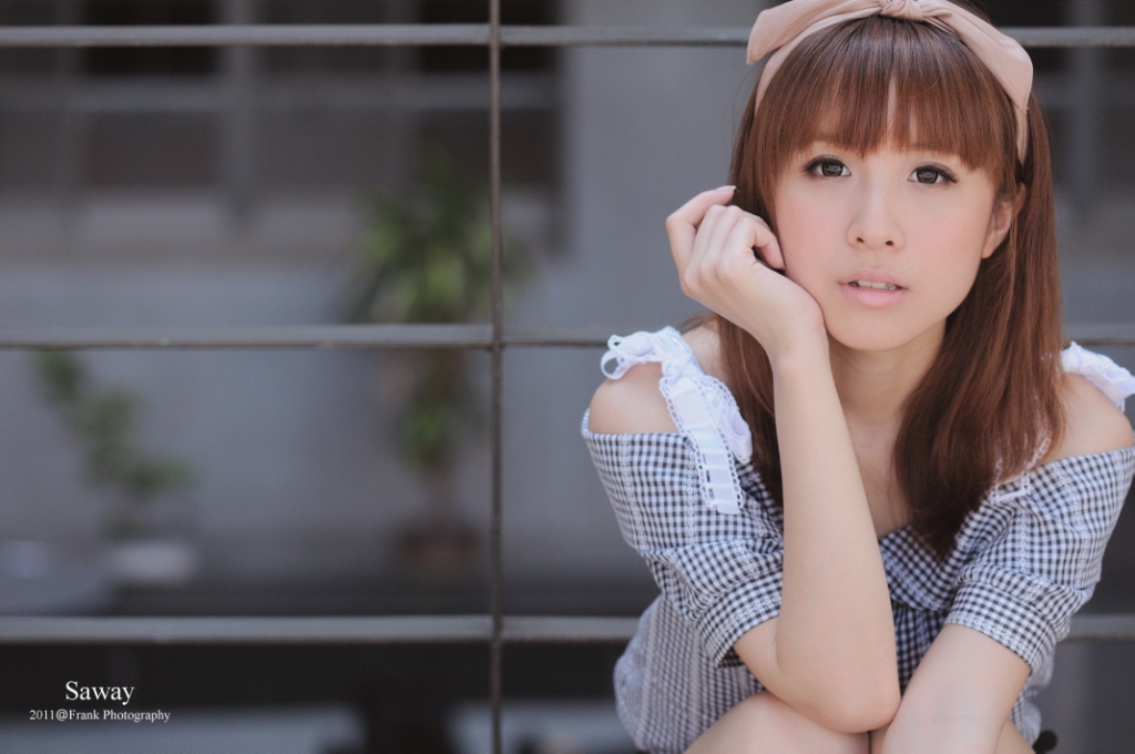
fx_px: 4959
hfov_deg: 13.1
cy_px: 377
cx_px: 568
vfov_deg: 8.7
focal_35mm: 158
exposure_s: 1/640
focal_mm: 105
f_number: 3.5
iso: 250
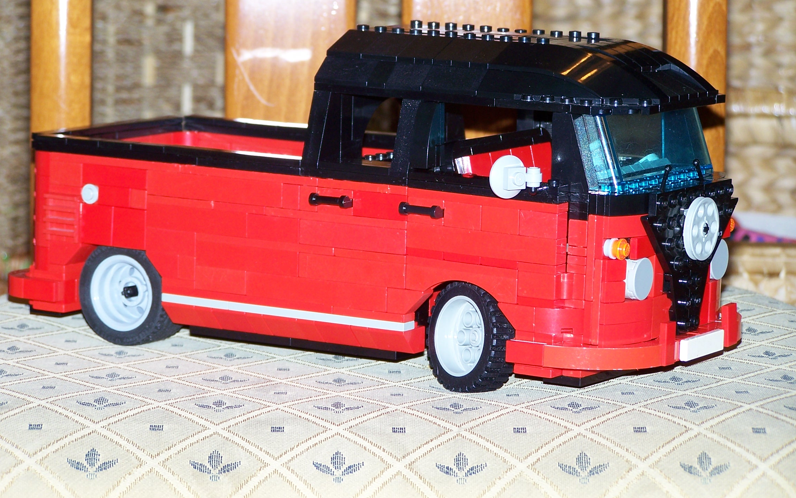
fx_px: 3211
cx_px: 398
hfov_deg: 14.1
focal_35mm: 148
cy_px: 209
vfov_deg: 8.9
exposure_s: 1/100
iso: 80
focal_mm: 23.1
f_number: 3.2
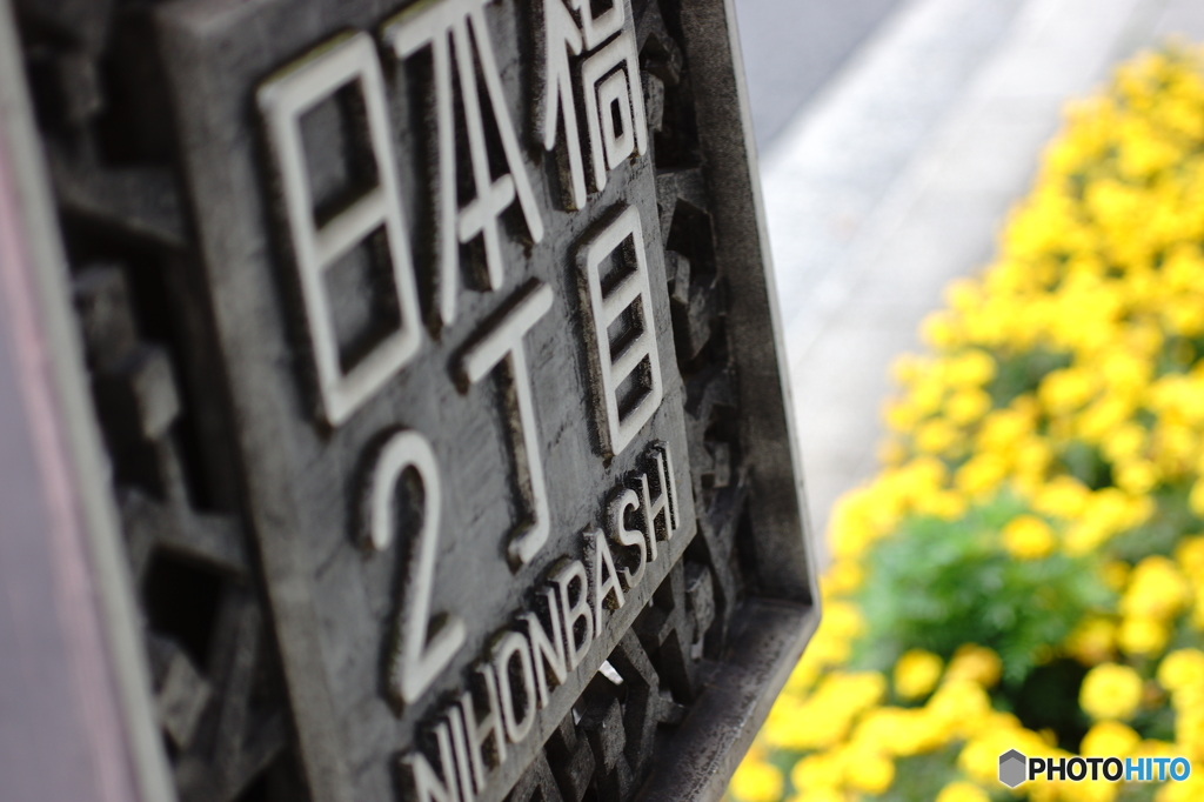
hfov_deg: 27.0
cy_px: 401
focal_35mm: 75
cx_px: 602
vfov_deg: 18.2
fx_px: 2507
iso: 100
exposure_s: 1/10
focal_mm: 50
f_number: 2.8
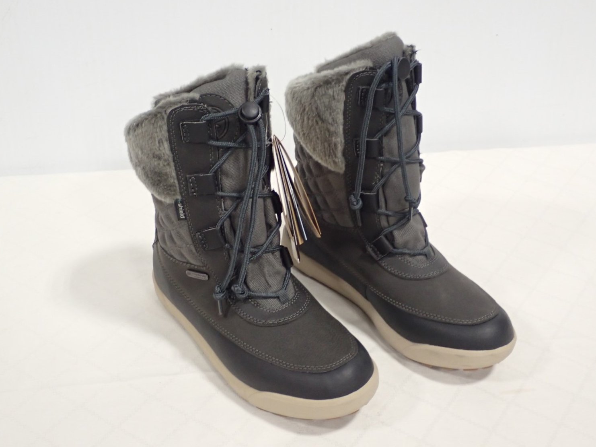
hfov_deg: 39.7
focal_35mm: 48
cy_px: 225
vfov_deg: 30.3
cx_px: 295
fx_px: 826
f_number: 3.1
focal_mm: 8.4
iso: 400
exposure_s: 1/50
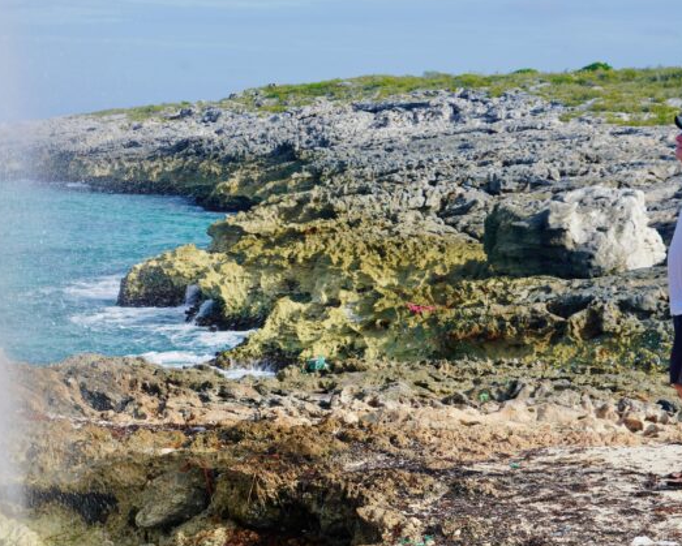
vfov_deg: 15.3
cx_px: 175
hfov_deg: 18.9
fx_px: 2040
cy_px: 293
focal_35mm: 101
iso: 100
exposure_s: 1/125
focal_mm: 55
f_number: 10
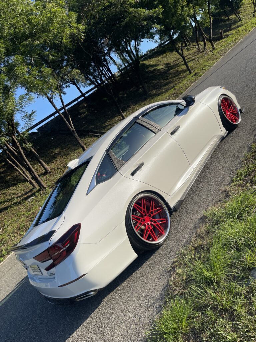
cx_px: 128
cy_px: 171
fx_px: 247
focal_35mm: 25
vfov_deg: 69.4
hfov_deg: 54.9
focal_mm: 5.1
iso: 32
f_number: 1.6
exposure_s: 1/3165
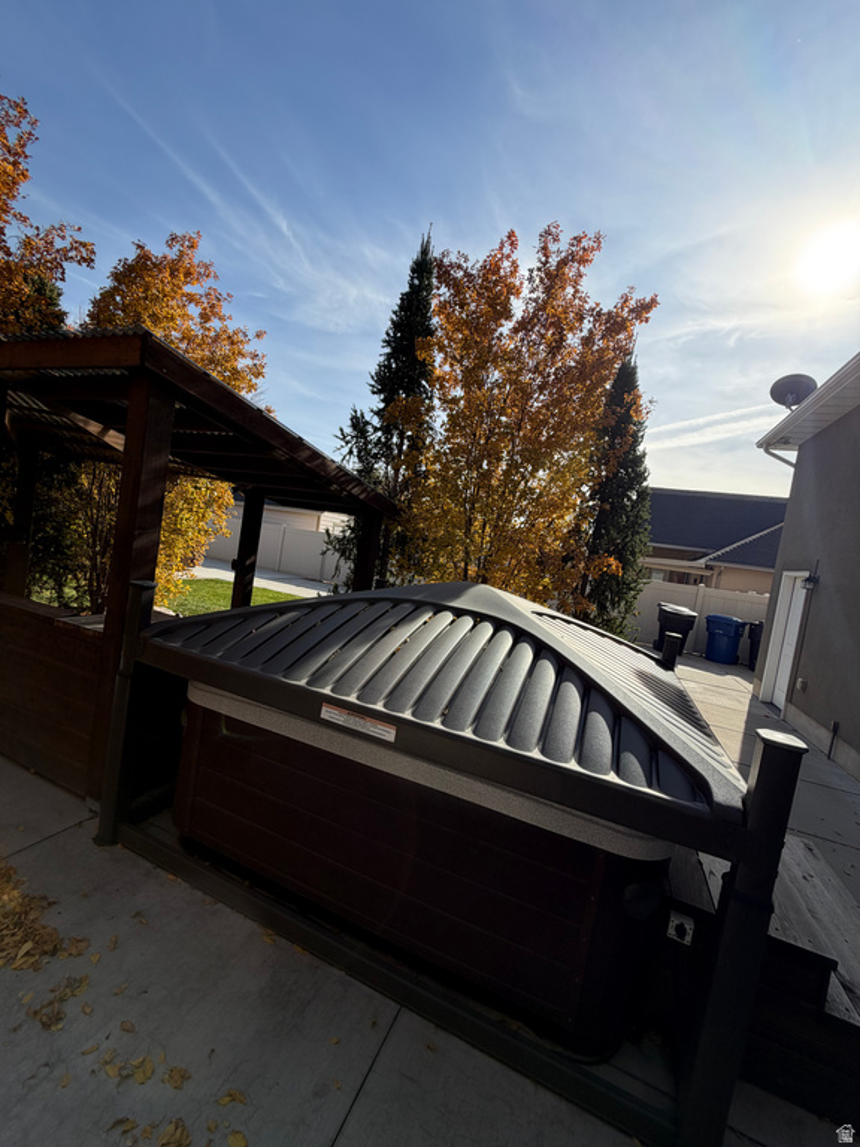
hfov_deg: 85.7
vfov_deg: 102.1
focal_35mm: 14
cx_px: 430
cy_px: 574
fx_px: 464
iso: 25
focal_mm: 2.22
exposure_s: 1/799
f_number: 2.2
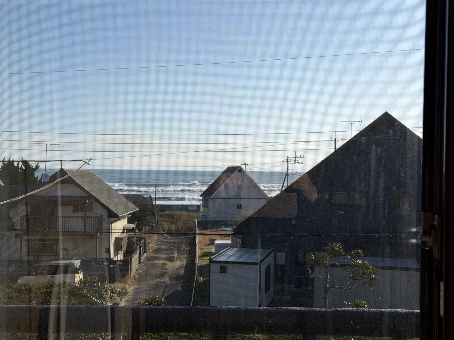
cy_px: 170
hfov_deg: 39.7
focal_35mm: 48
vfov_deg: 30.3
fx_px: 630
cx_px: 227
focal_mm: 6.76
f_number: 1.78
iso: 64
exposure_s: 1/7143
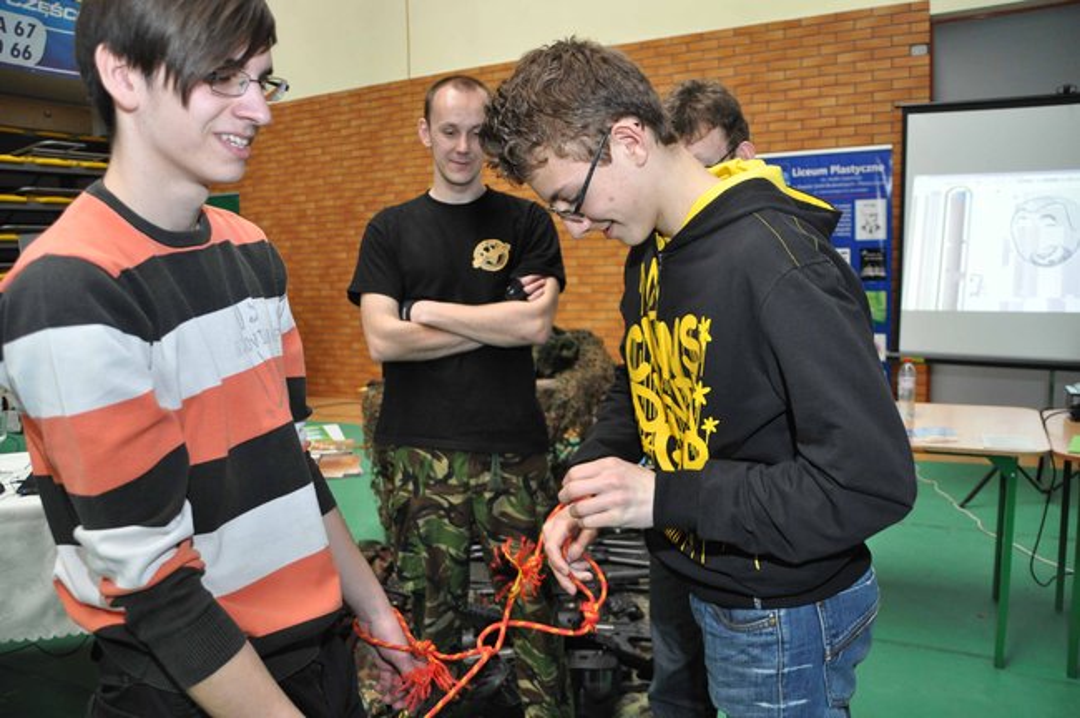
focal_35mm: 27
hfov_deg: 67.4
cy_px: 359
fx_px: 809
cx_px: 540
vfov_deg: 47.8
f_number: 3.5
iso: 1250
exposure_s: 1/125
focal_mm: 18
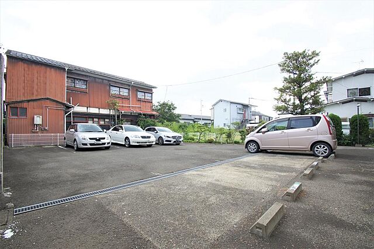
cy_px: 124
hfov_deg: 100.4
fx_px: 156
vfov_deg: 77.3
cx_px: 187
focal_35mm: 15
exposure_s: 1/100
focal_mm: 10
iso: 100
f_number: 6.3
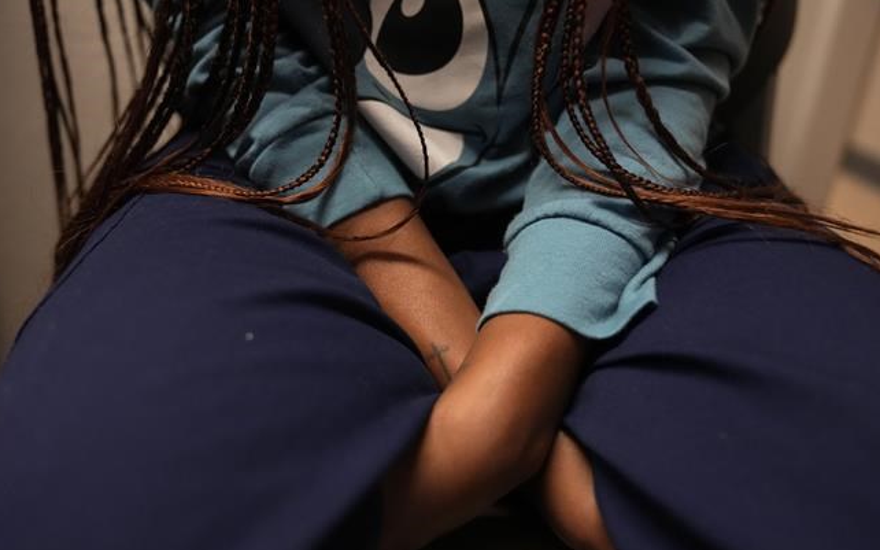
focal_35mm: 32
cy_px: 286
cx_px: 439
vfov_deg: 39.4
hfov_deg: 59.7
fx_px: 767
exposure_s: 1/400
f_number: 2.8
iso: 4000
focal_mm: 31
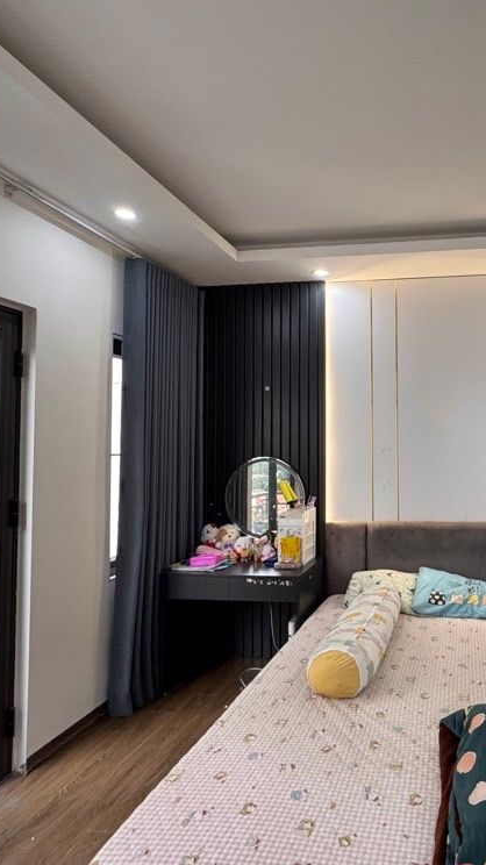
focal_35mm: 21
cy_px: 428
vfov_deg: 83.9
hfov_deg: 49.3
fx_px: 482
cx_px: 412
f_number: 2.2
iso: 160
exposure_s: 1/99
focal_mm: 2.22
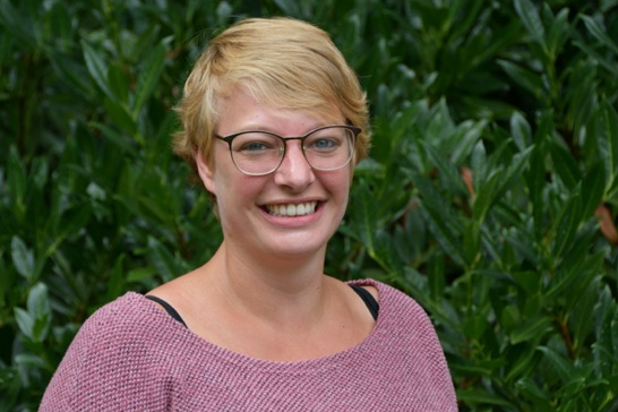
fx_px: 3158
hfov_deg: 11.2
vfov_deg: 7.5
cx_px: 308
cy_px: 229
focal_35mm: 184
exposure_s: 1/250
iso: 200
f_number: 5.6
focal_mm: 105
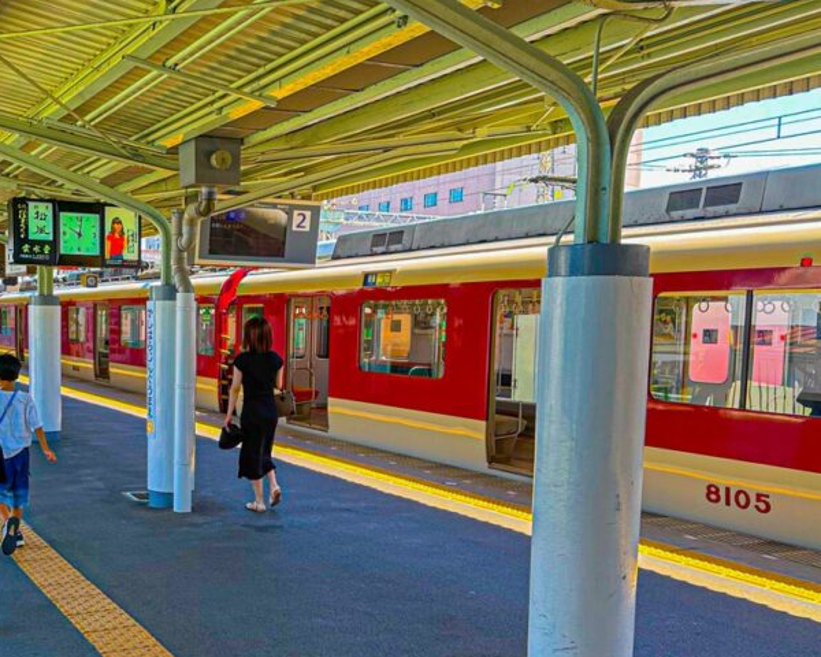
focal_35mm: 40
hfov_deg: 44.4
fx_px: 972
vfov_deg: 37.2
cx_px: 211
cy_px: 402
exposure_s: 1/420
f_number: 1.8
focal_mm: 6.86
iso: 80
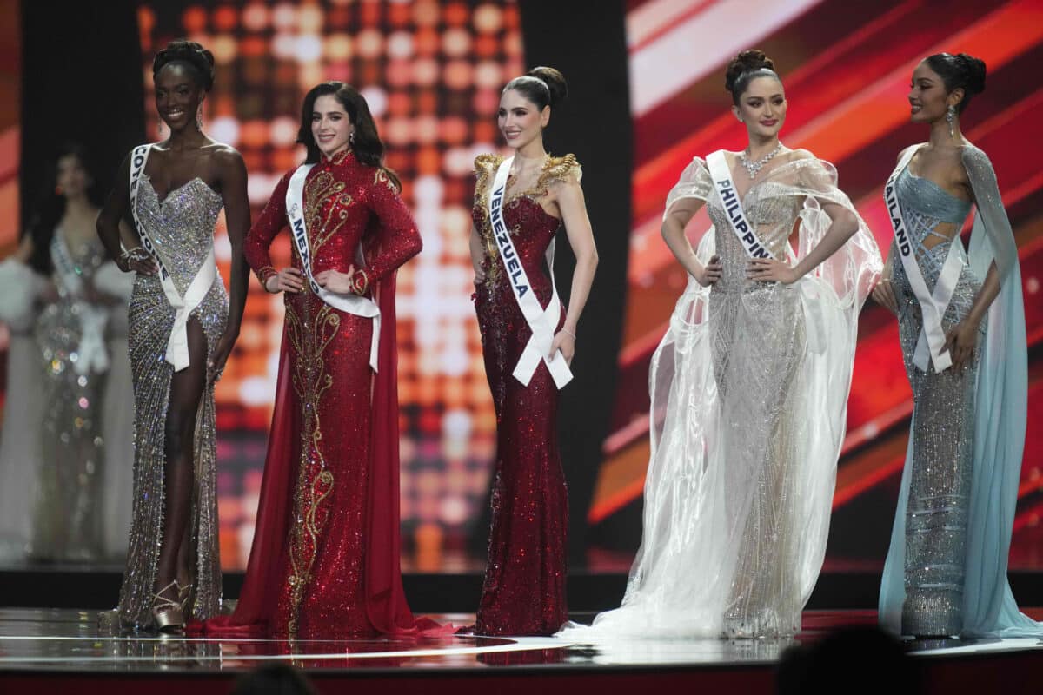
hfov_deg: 3.7
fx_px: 16223
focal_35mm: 560
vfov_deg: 2.5
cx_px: 522
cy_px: 348
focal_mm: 560
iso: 3200
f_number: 4
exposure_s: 1/2000
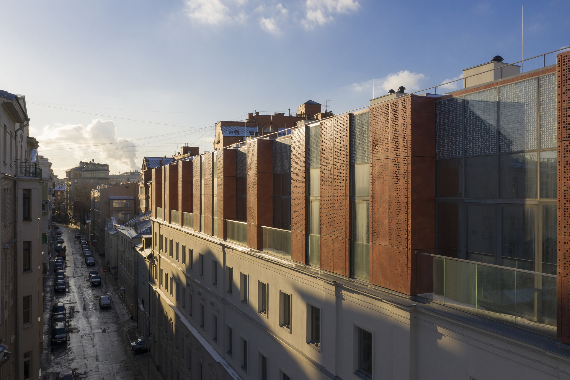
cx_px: 282
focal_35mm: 29
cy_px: 194
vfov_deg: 44.9
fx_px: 459
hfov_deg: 63.7
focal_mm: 10.26
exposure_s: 1/400
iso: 100
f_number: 7.1
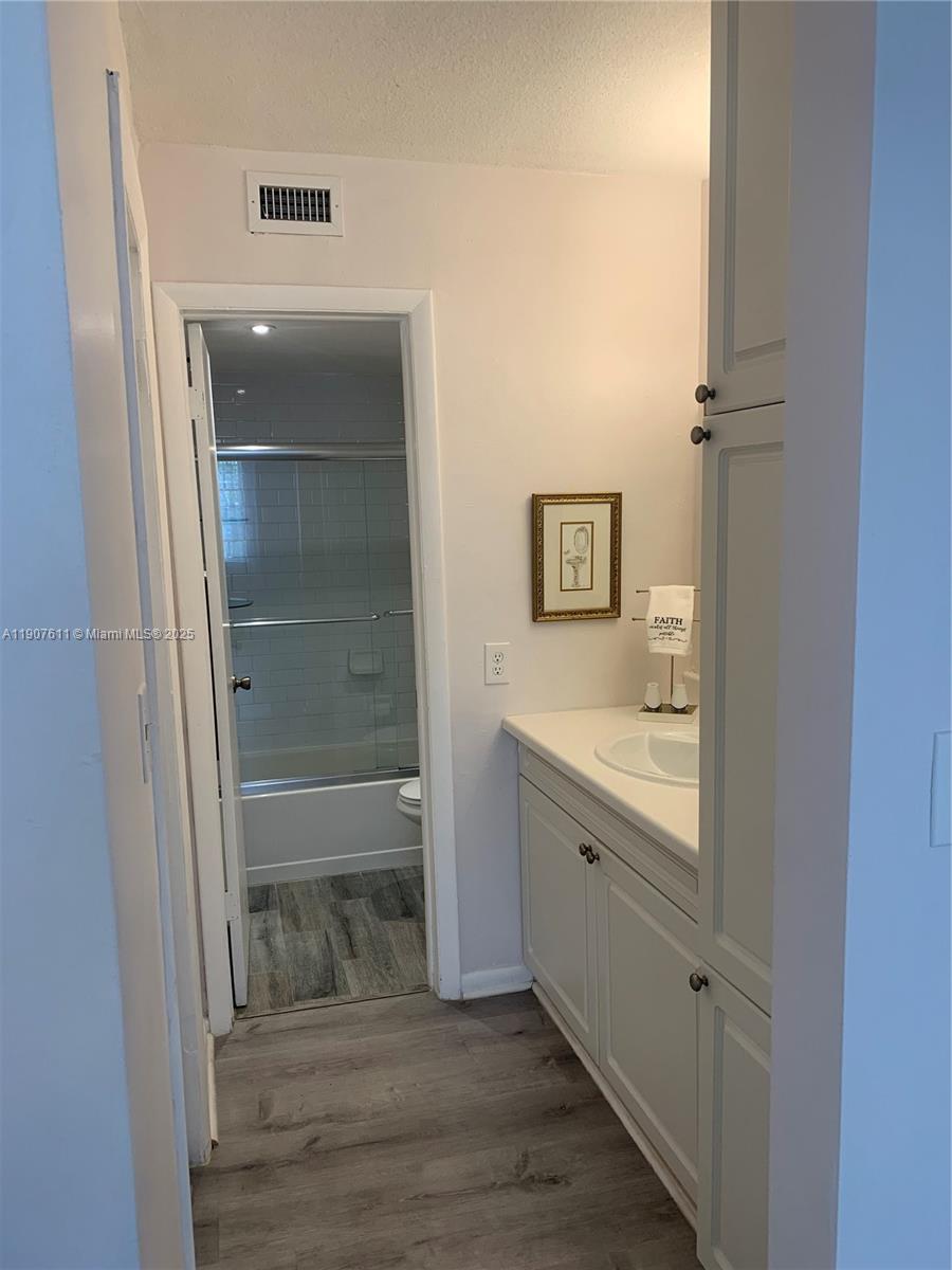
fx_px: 953
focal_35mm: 26
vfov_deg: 67.3
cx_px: 476
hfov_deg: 53.1
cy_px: 635
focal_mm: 4.25
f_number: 1.8
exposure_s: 1/120
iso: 64
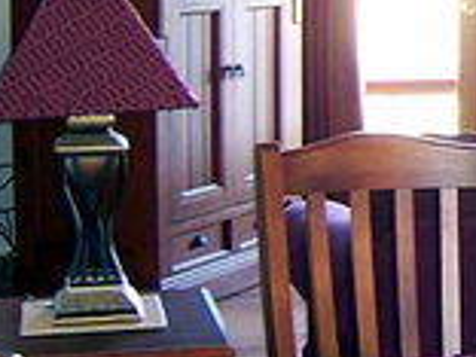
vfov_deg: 13.6
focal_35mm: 108
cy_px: 79
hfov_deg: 16.9
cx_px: 659
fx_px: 1485
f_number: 2.8
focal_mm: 5.6
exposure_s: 1/8
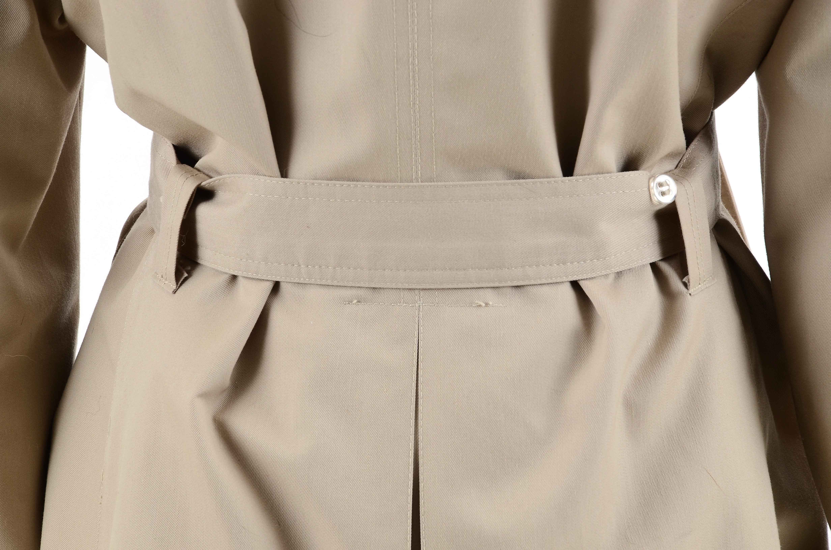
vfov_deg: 8.7
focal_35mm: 158
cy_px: 275
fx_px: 3628
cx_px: 416
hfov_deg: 13.1
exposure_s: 1/80
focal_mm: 105
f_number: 8
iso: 160
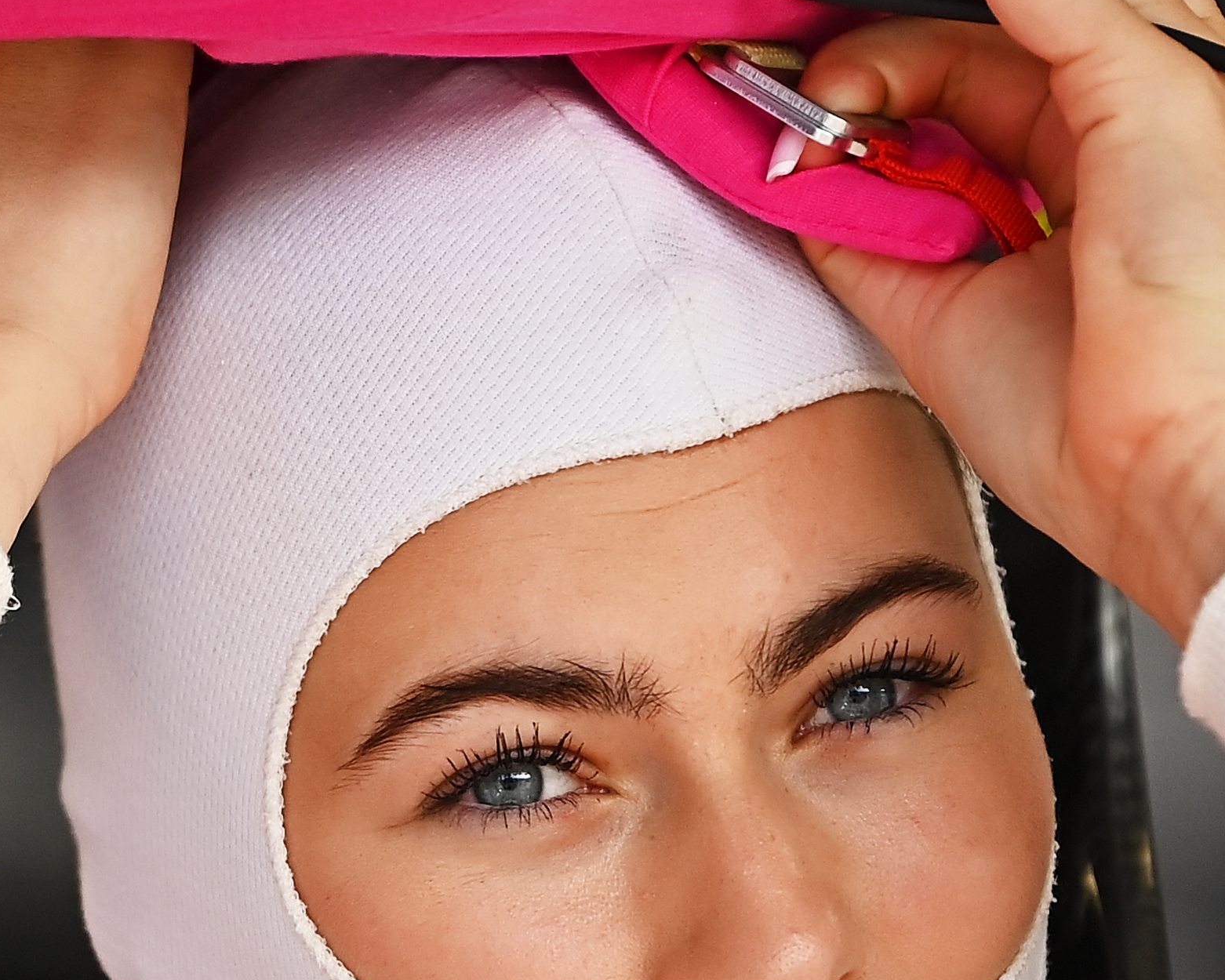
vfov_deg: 2.3
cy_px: 459
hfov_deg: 2.9
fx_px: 24258
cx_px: 573
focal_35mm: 669
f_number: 2.8
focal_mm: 200
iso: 320
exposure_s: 1/2000
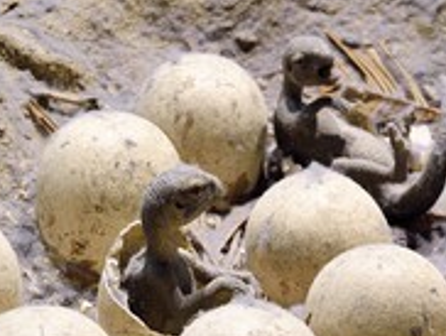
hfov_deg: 12.6
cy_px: 280
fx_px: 2000
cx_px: 436
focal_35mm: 155
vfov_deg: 9.6
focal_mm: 70
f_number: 6.3
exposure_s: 1/20
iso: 1600
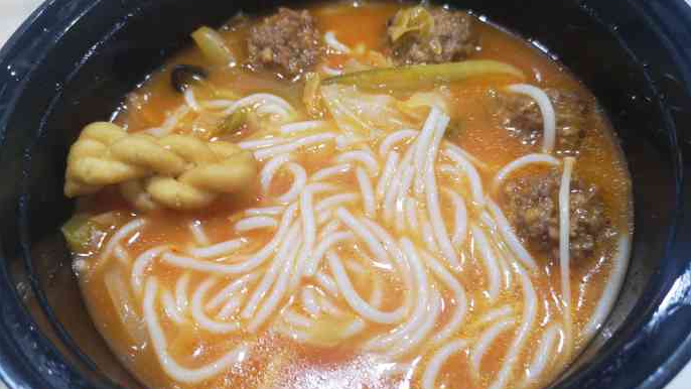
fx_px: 550
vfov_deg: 38.9
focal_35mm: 30
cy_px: 200
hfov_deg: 64.3
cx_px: 352
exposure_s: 1/33.3
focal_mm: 3.95
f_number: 1.8
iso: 160
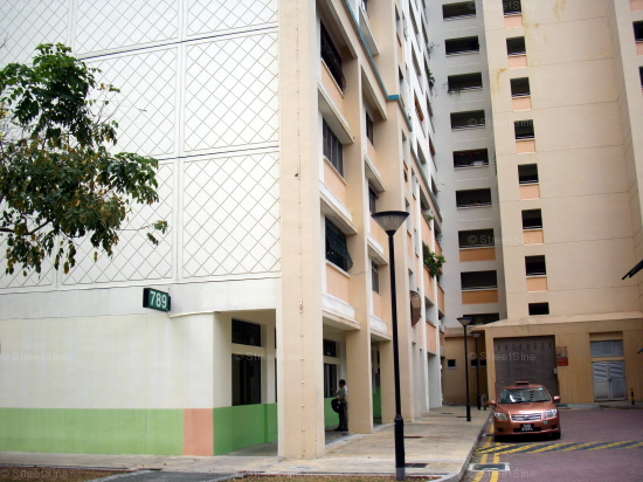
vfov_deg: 38.6
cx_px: 322
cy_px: 241
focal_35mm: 37
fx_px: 687
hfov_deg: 50.2
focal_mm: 6.2
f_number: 2.8
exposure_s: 1/200
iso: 80
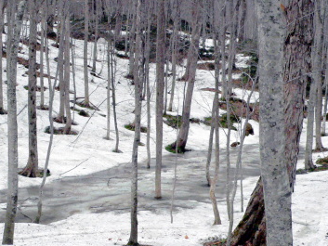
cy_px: 133
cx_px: 145
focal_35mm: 51
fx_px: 483
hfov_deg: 37.4
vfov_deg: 28.6
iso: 400
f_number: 6.5
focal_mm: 6
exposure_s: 1/1000
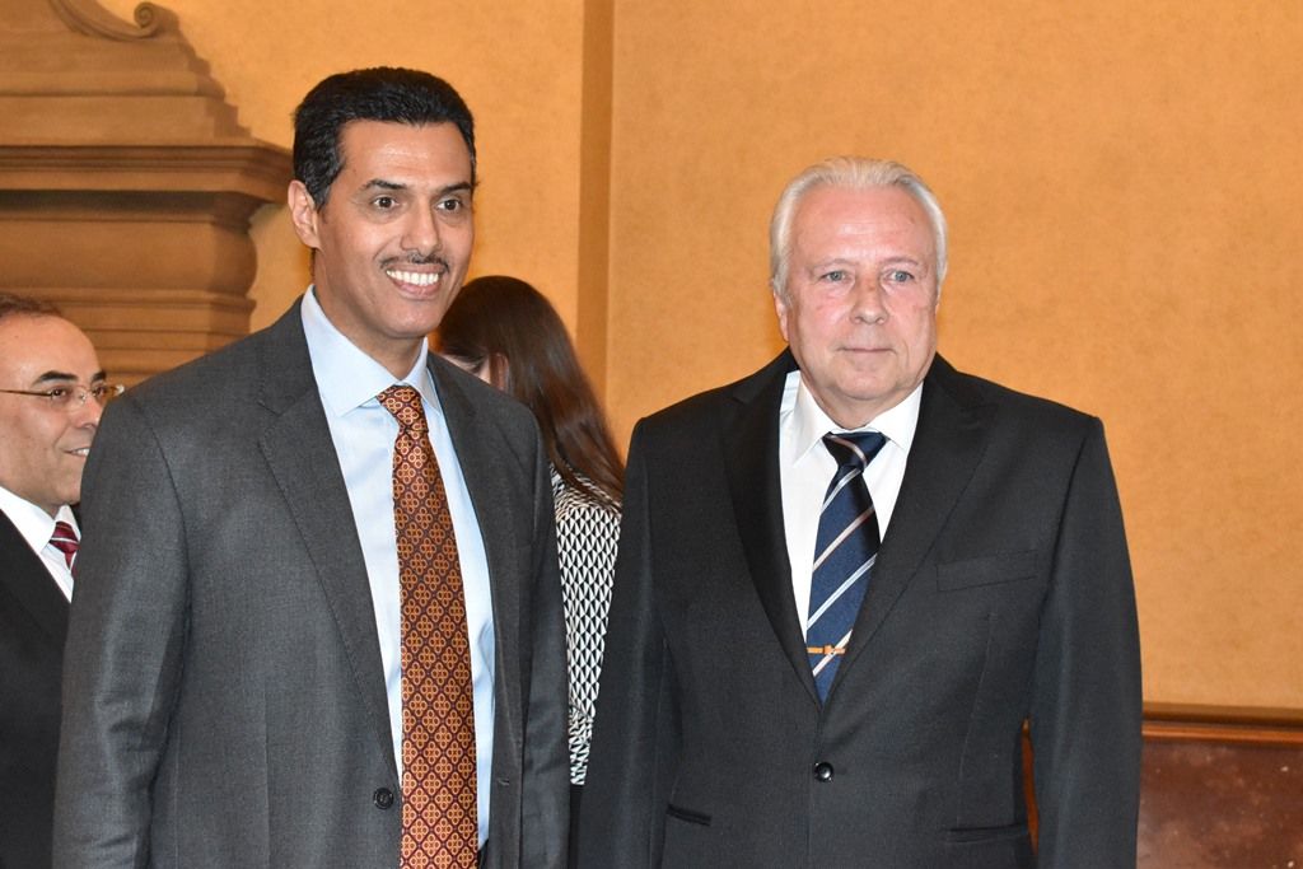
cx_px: 652
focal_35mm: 63
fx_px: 2280
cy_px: 434
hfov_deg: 31.9
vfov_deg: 21.6
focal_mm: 42
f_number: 8
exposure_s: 1/60
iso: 6400
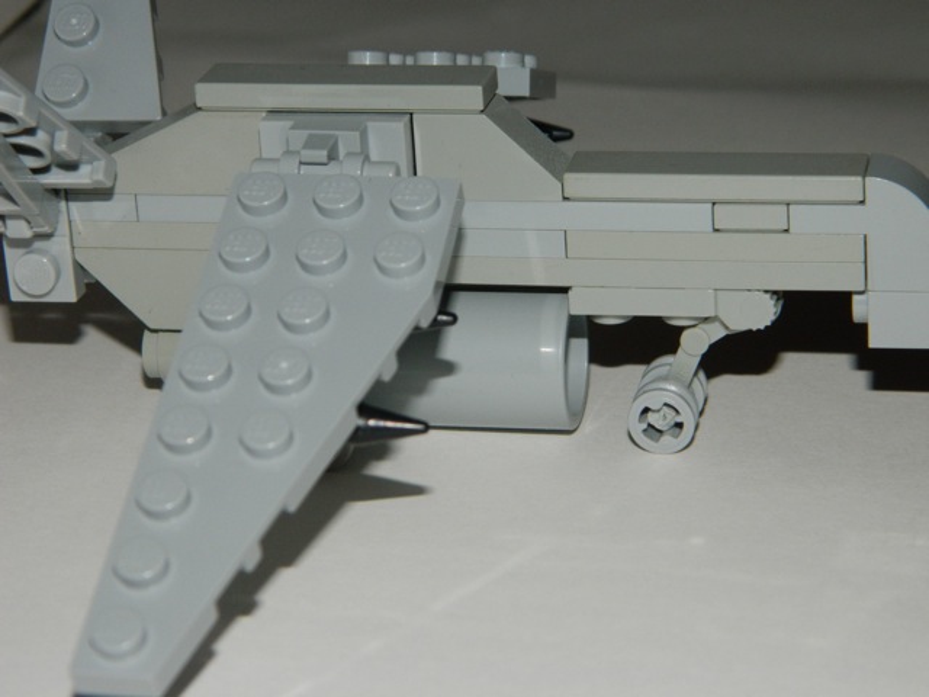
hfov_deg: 19.1
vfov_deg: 14.4
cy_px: 348
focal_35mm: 103
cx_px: 464
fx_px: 2764
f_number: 12.6
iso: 200
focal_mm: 18.6
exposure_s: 1/60
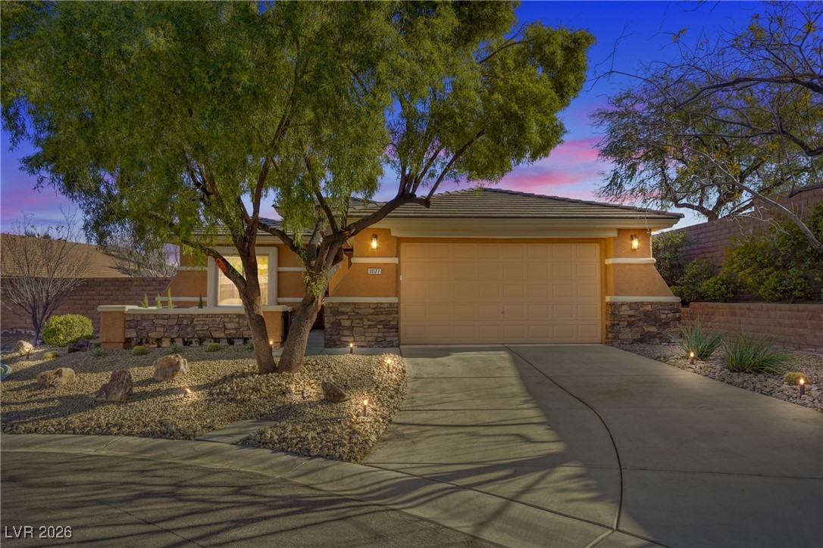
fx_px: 571
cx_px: 412
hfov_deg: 71.5
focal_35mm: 25
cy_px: 274
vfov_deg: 51.3
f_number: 9
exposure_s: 1/80
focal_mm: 25
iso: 400
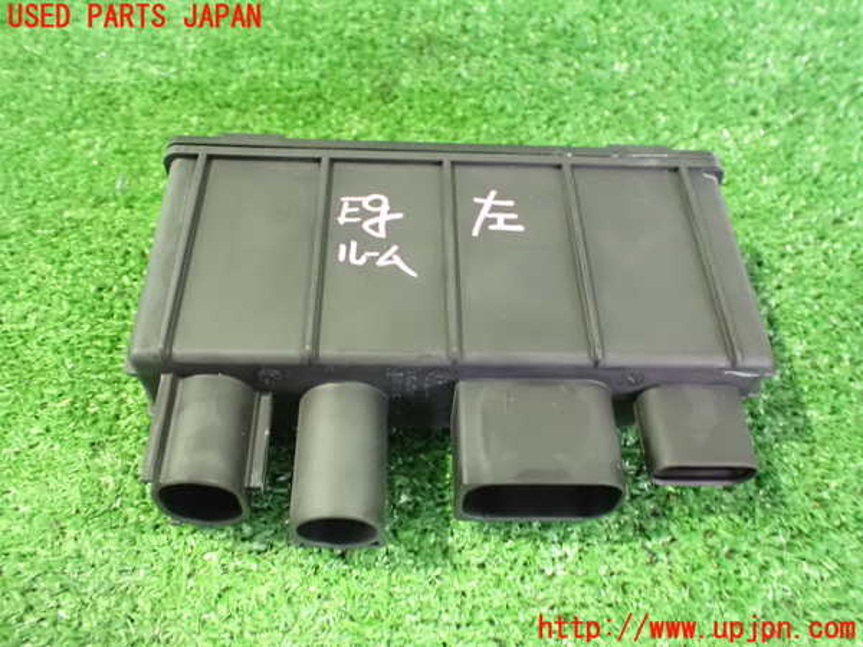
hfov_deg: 60.0
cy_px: 324
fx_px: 748
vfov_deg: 46.8
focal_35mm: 30
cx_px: 432
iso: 1600
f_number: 2.3
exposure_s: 1/15
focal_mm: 5.4
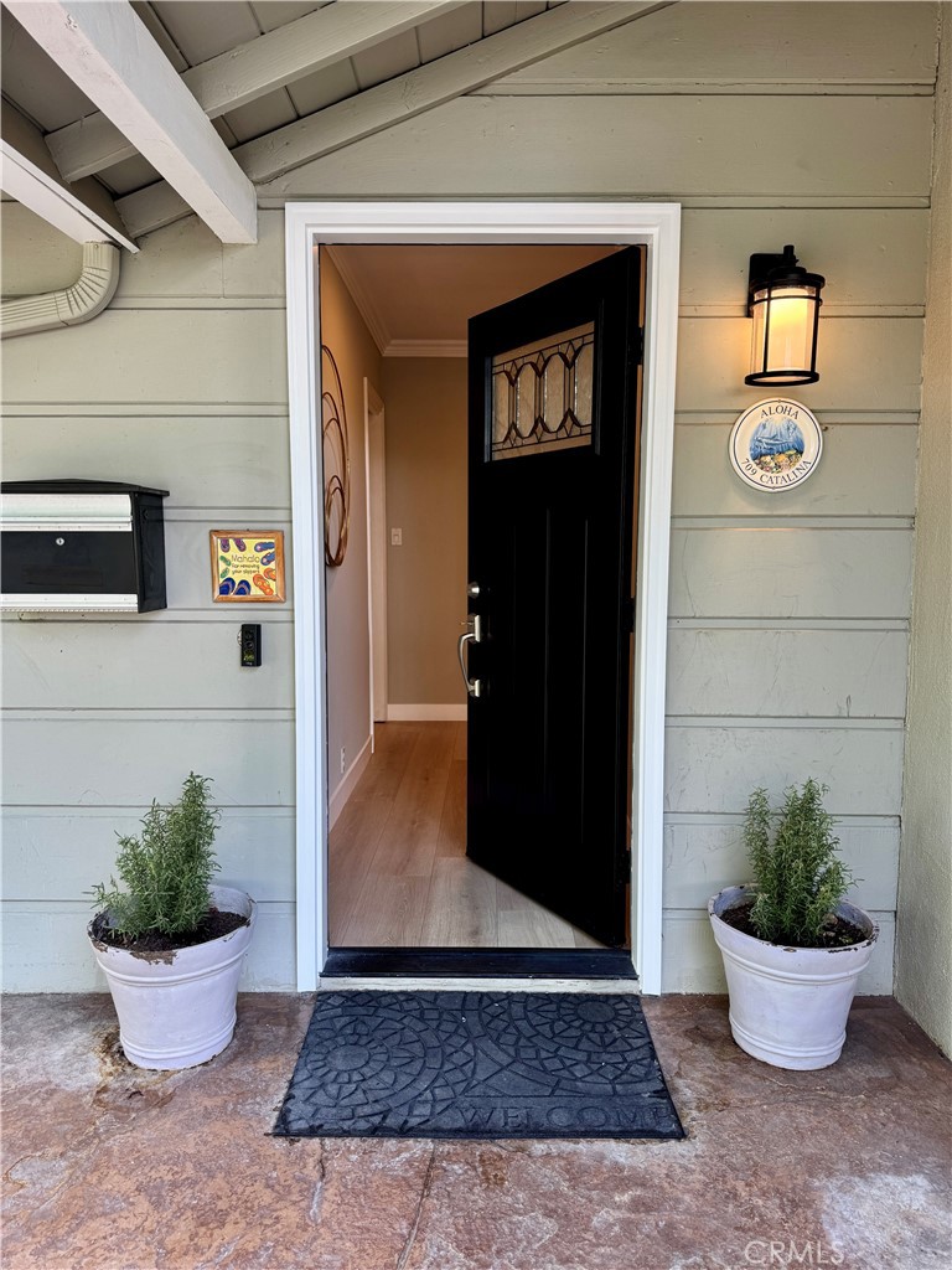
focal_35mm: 24
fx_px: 880
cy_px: 635
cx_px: 476
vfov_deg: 71.6
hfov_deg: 56.8
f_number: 1.78
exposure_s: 1/120
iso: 64
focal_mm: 6.76
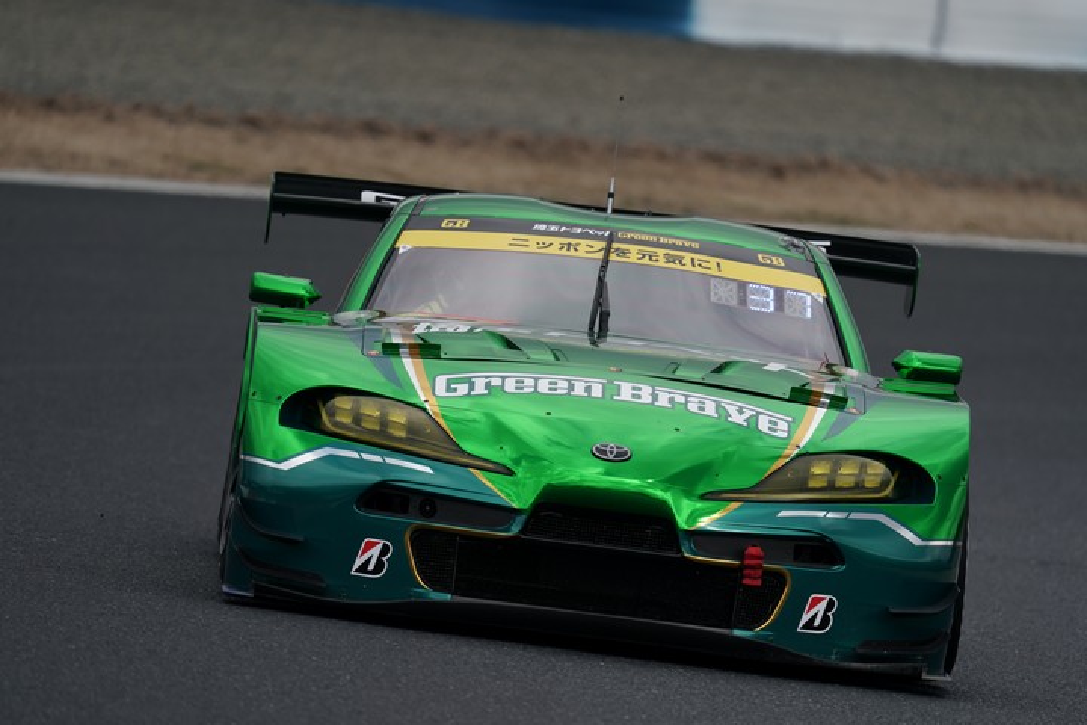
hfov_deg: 4.2
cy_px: 362
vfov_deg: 2.8
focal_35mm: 496
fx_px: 14975
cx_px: 544
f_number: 6.3
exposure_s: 1/800
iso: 200
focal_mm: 496
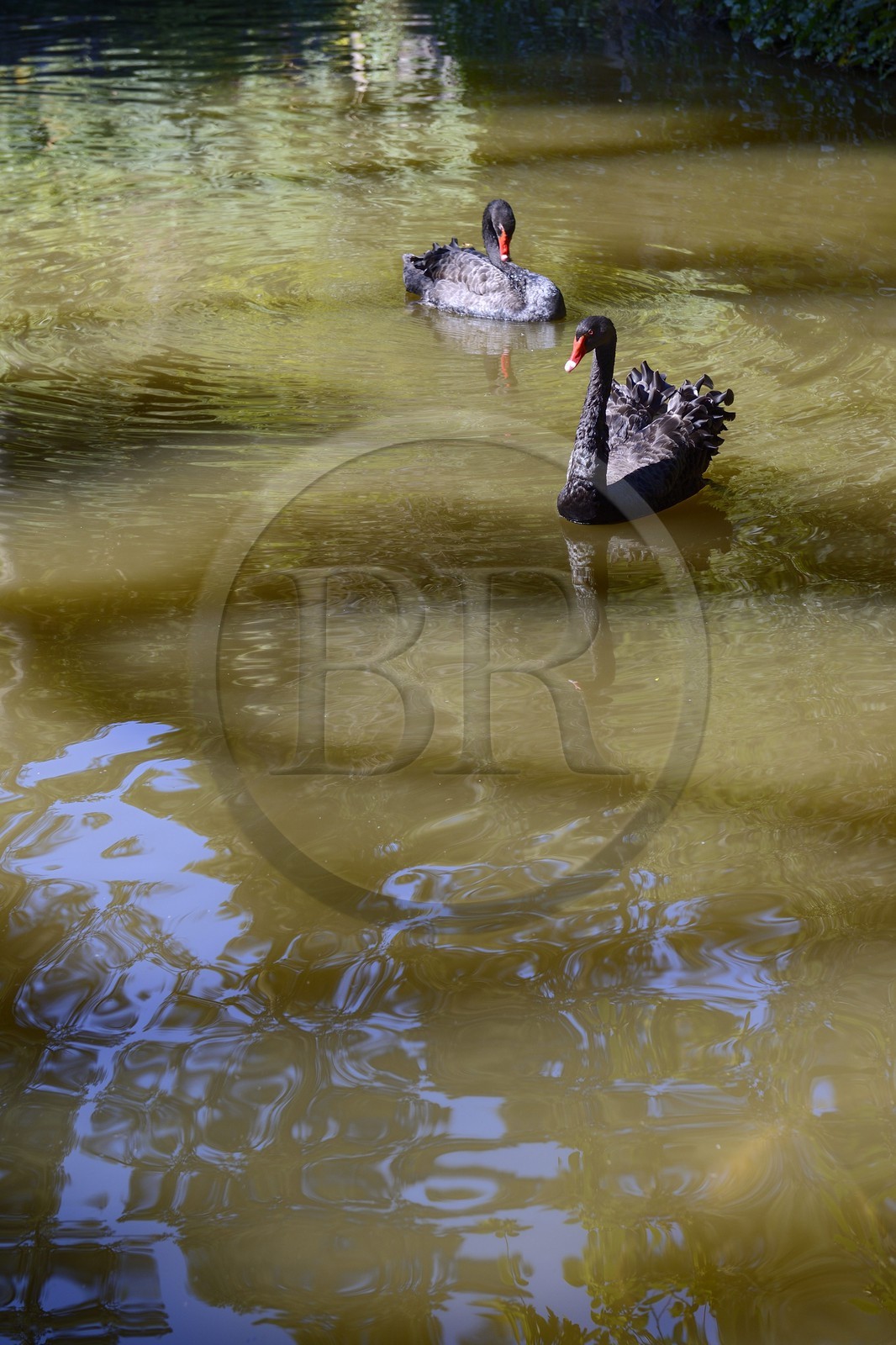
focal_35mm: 70
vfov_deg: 28.8
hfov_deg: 19.4
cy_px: 672
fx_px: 2614
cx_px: 448
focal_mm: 70
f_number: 6.3
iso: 200
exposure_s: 1/200
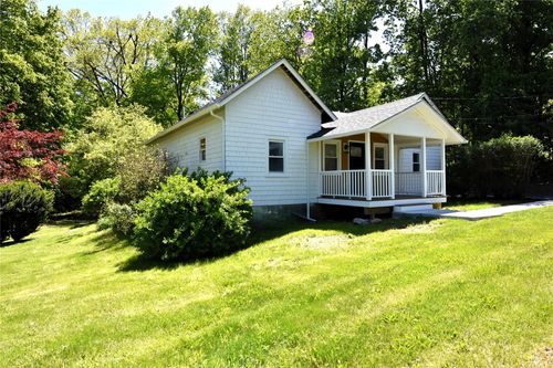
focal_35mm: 21
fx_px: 322
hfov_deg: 81.2
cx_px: 276
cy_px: 184
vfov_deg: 59.5
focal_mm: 14
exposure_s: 1/500
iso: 320
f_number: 8
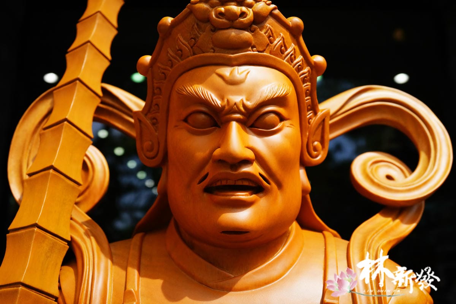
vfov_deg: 37.9
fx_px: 443
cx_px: 228
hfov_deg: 54.4
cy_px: 152
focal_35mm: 35
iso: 1600
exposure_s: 1/4000
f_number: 7.1
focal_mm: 35
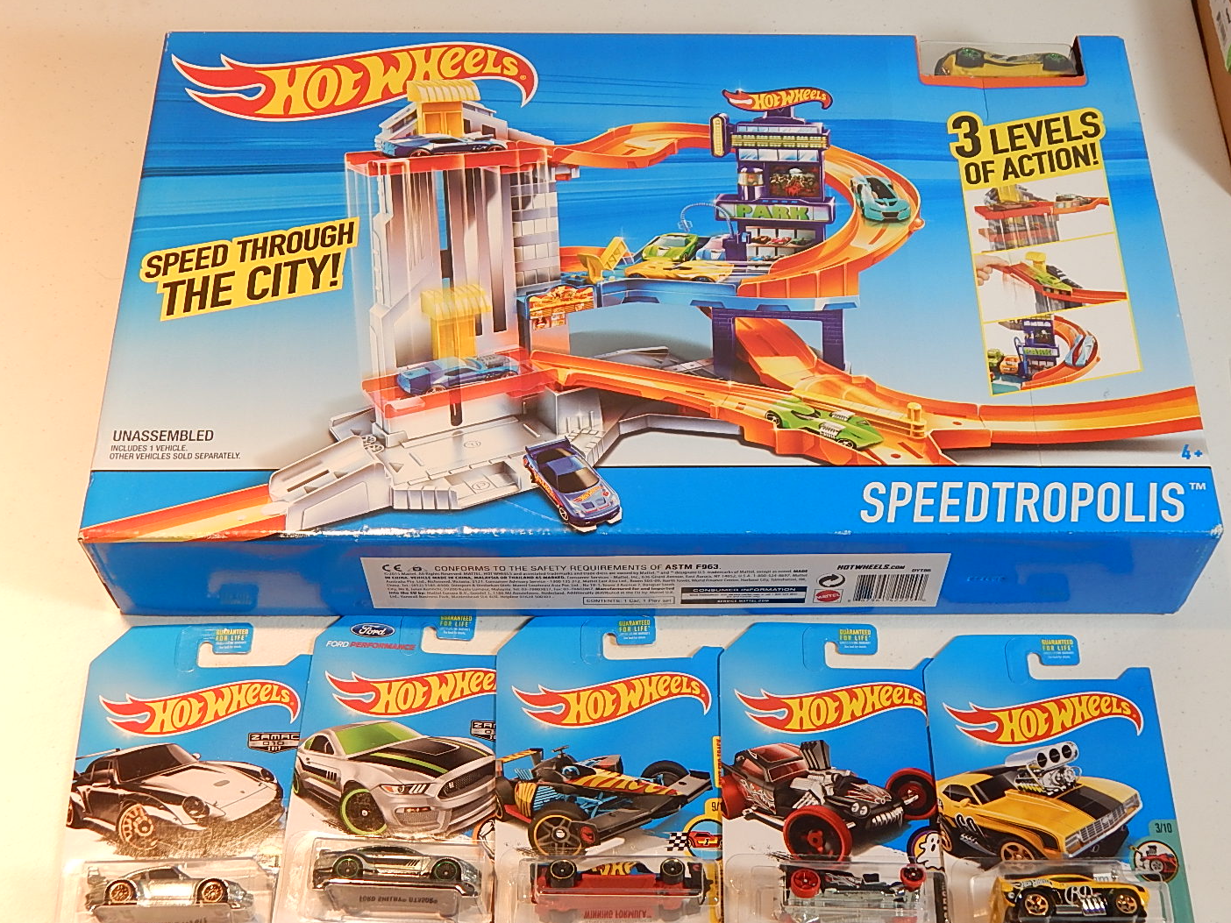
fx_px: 1743
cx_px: 651
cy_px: 494
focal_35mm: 49
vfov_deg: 29.7
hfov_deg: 38.9
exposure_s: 1/30
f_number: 3.6
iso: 140
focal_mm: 7.7
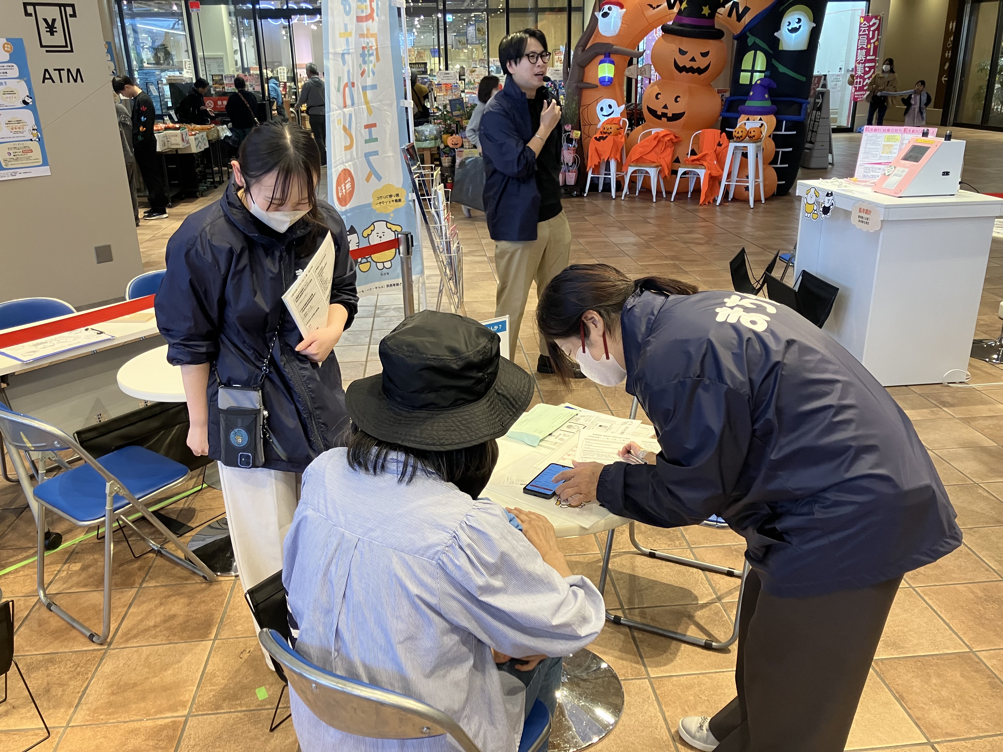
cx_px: 502
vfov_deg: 49.7
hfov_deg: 63.4
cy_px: 376
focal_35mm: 28
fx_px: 811
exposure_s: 1/60
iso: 100
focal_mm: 3.99
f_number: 1.8
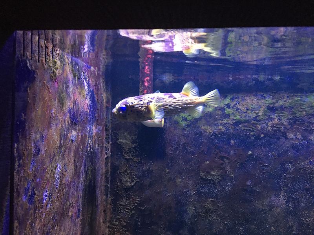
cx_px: 157
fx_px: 263
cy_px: 118
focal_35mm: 29
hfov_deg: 61.7
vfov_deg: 48.2
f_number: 2.2
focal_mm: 4.15
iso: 64
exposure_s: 1/4
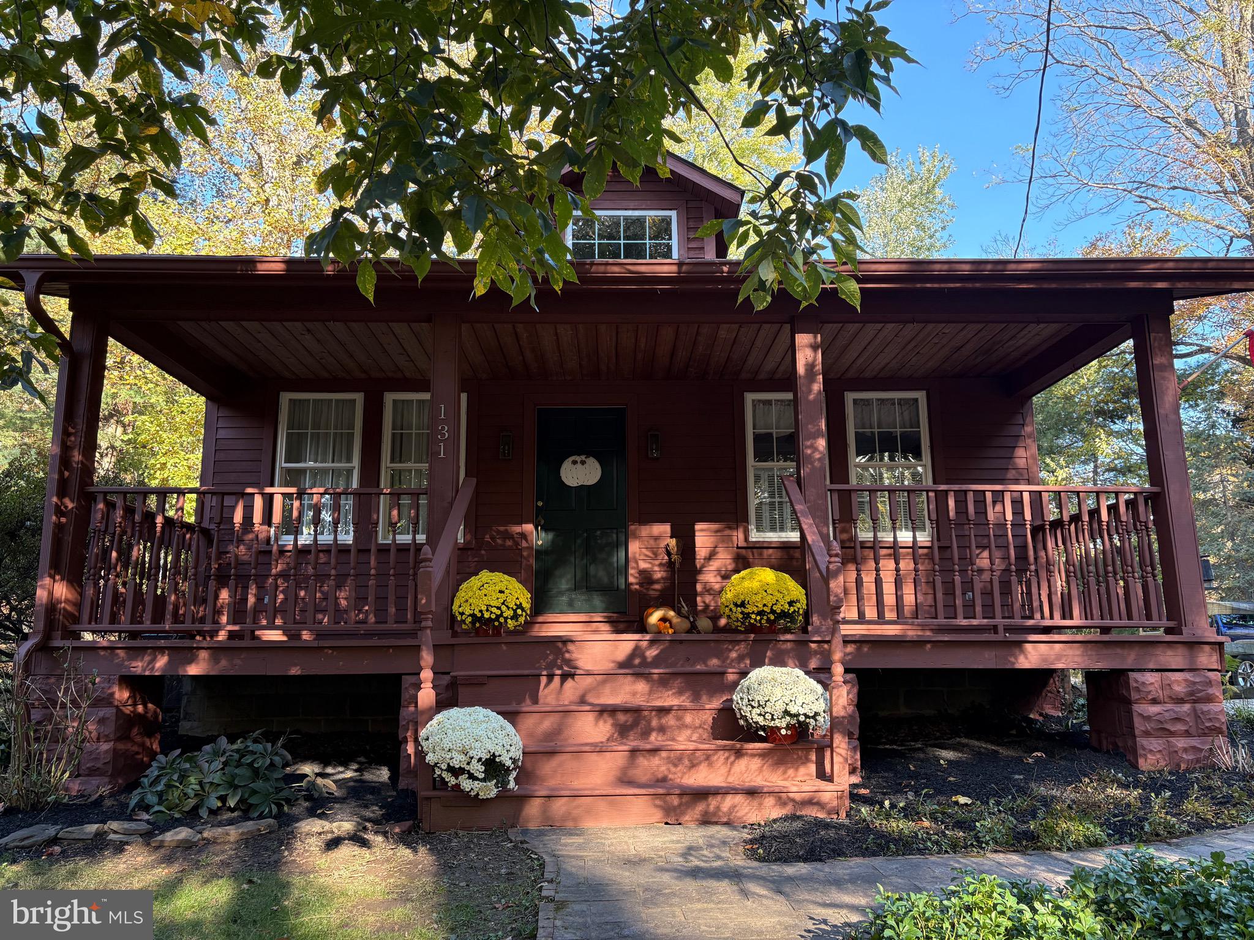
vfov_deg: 53.1
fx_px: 942
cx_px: 627
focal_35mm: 26
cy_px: 470
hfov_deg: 67.3
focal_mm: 5.96
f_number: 1.6
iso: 125
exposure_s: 1/193
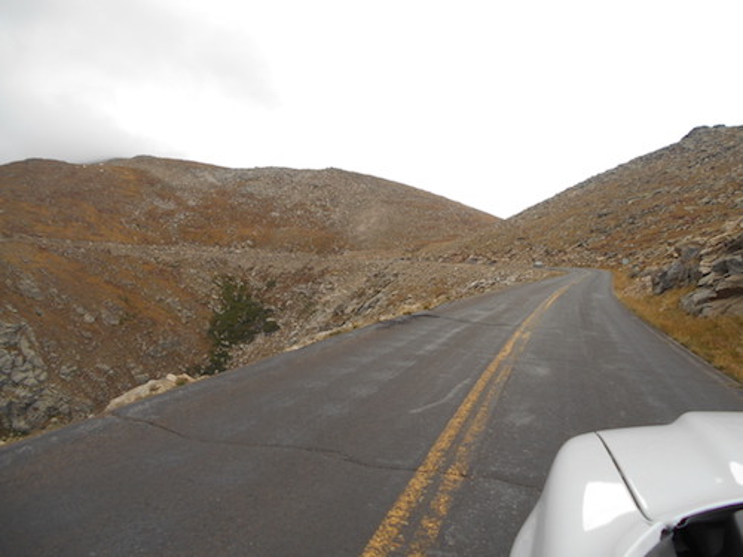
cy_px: 278
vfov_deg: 53.1
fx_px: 558
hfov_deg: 67.3
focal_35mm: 26
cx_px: 372
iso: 80
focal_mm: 4.6
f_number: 3.2
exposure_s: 1/200
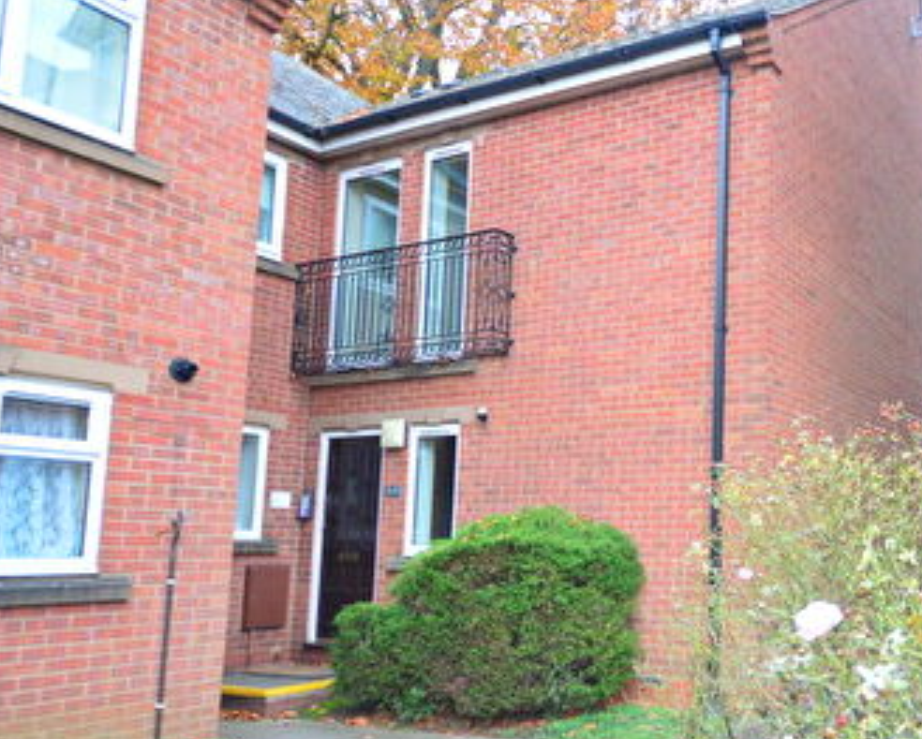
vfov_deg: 48.3
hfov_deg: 53.5
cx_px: 779
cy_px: 444
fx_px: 819
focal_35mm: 30
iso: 160
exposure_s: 1/15
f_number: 4
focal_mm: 10
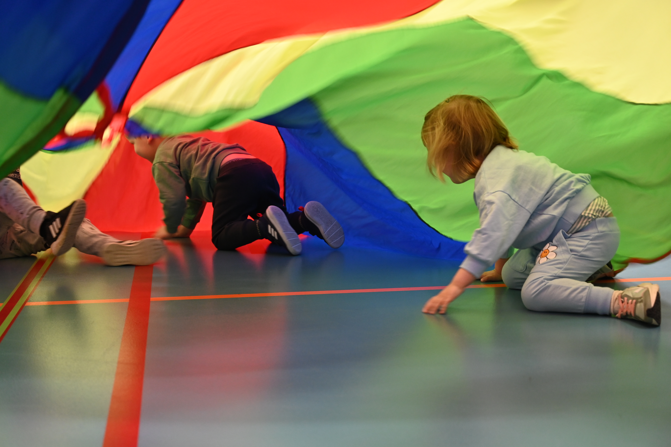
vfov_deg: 25.1
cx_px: 336
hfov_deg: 36.9
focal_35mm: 54
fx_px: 1006
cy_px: 224
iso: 1600
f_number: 4
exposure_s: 1/60
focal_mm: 54
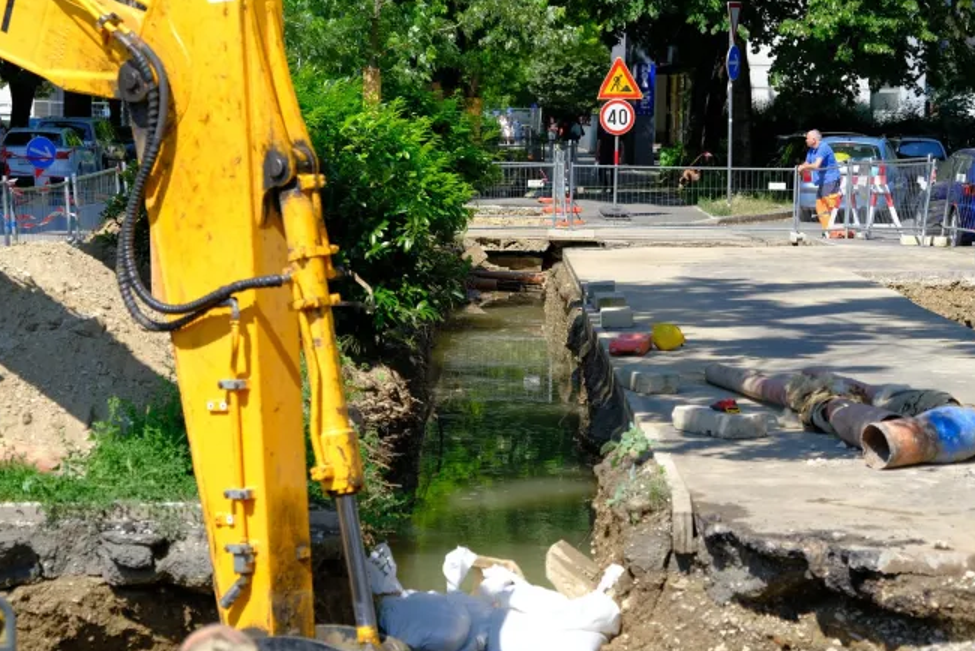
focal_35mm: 97
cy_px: 364
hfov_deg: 21.0
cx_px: 498
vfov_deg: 14.1
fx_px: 2628
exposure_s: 1/1000
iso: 200
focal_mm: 55
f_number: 4
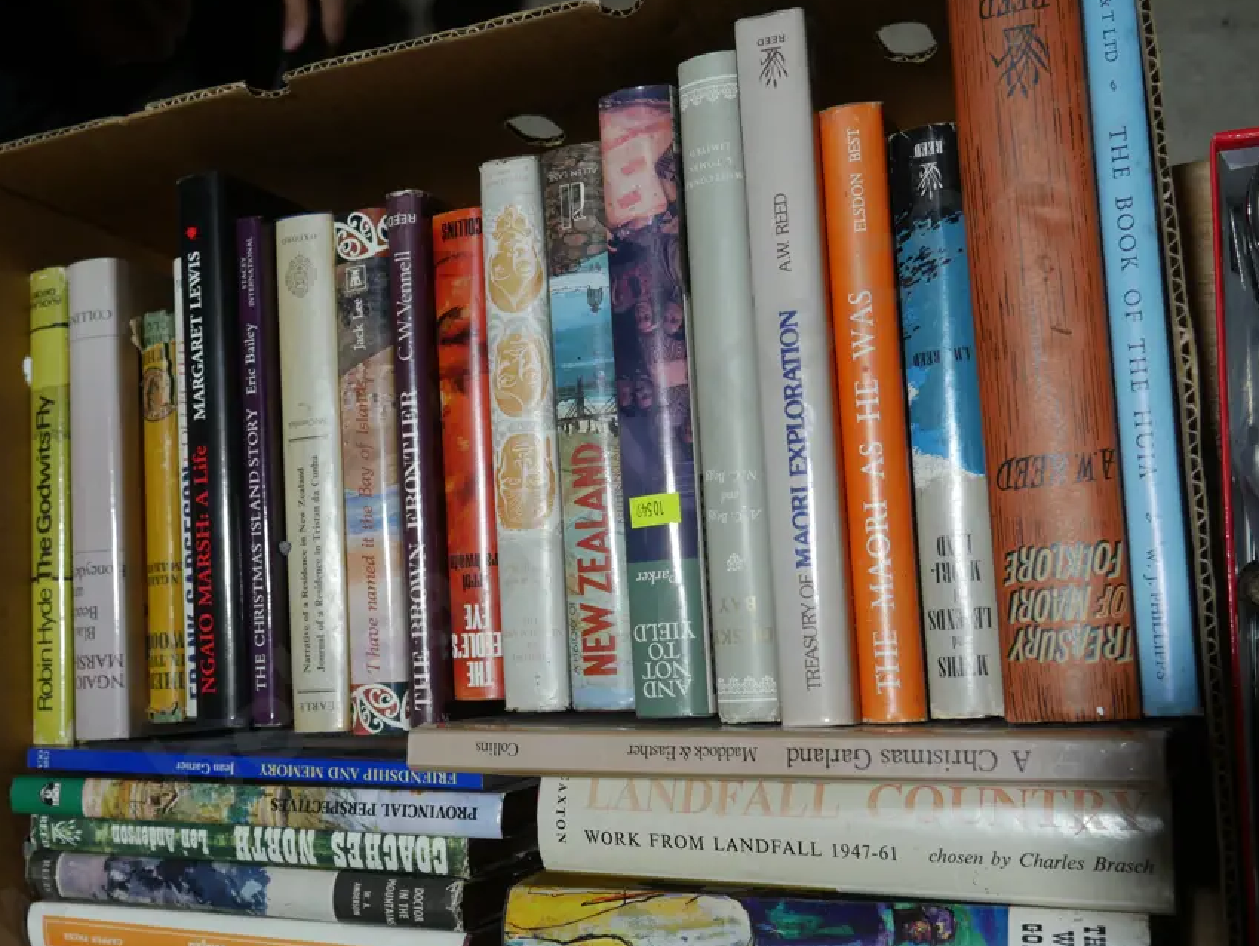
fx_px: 1492
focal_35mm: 41
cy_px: 554
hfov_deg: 45.5
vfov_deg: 35.1
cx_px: 504
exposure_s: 1/160
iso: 200
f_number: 4.5
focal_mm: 17
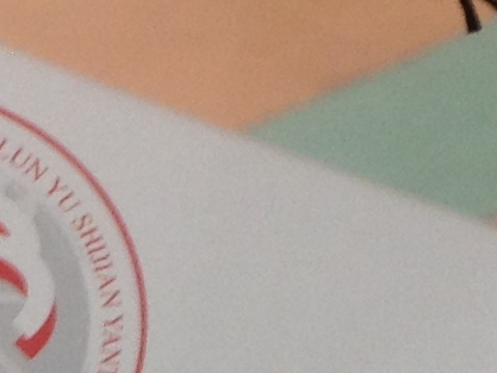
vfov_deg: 5.4
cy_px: 537
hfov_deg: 7.1
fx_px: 3935
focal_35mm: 274
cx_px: -305
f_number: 2.4
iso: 50
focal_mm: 4.28
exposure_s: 1/20
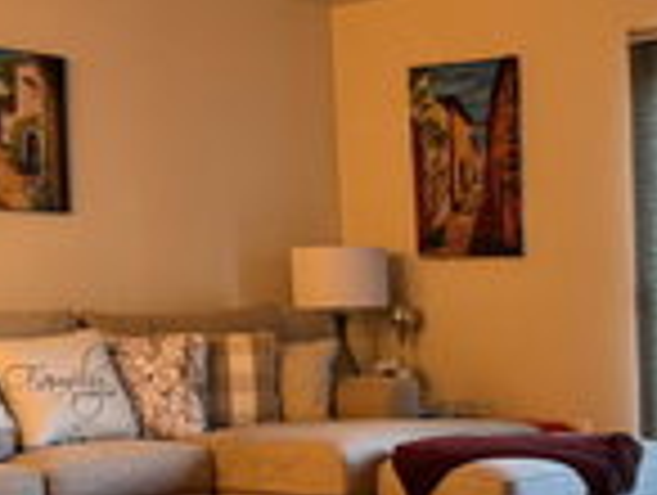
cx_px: 731
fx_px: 1331
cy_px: 392
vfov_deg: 20.8
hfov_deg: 25.6
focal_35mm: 70
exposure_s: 1/60
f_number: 1.78
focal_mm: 6.76
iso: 320
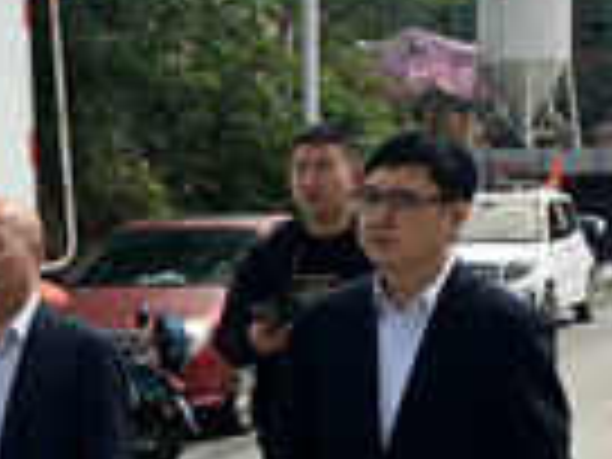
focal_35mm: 107
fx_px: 1892
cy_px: 308
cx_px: 14
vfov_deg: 13.8
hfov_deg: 18.0
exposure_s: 1/2849
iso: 25
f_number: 2.2
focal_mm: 4.15
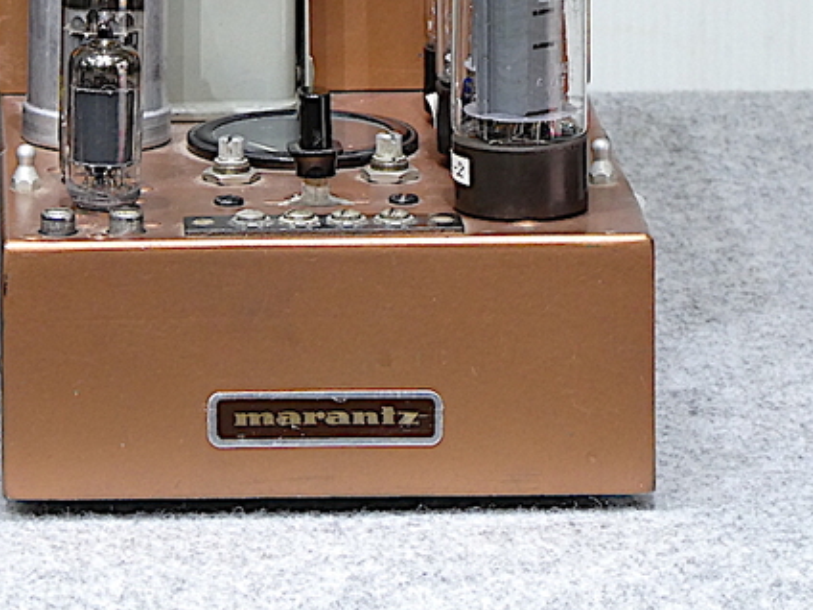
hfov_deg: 7.0
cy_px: -6
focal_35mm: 281
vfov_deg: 5.3
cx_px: -65
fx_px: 6600
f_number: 5.2
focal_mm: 22.3
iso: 200
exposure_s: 1/6
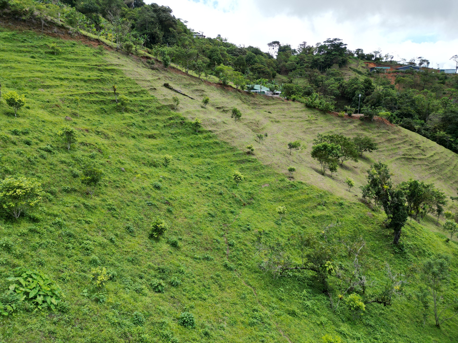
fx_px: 318
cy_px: 172
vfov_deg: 56.8
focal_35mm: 24
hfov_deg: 71.6
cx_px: 229
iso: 140
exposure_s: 1/1600
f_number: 1.7
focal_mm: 6.72
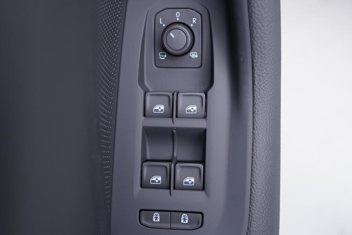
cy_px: 118
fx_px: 352
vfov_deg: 36.9
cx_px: 176
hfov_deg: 53.1
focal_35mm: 36
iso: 250
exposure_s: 1/40
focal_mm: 24
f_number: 2.8
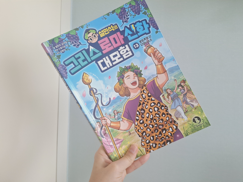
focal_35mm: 23
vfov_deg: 58.9
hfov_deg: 73.9
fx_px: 161
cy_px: 91
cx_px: 122
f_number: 1.8
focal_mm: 5.54
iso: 100
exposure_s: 1/40
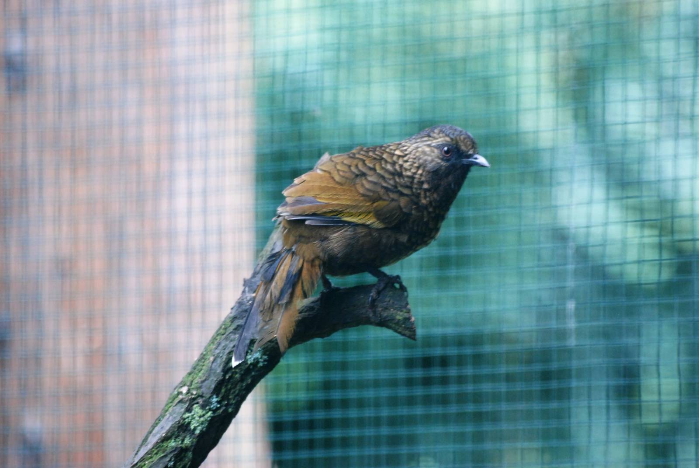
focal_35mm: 292
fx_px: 5686
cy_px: 234
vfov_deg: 4.7
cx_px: 350
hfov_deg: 7.0
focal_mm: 195
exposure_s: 1/100
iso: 1000
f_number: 5
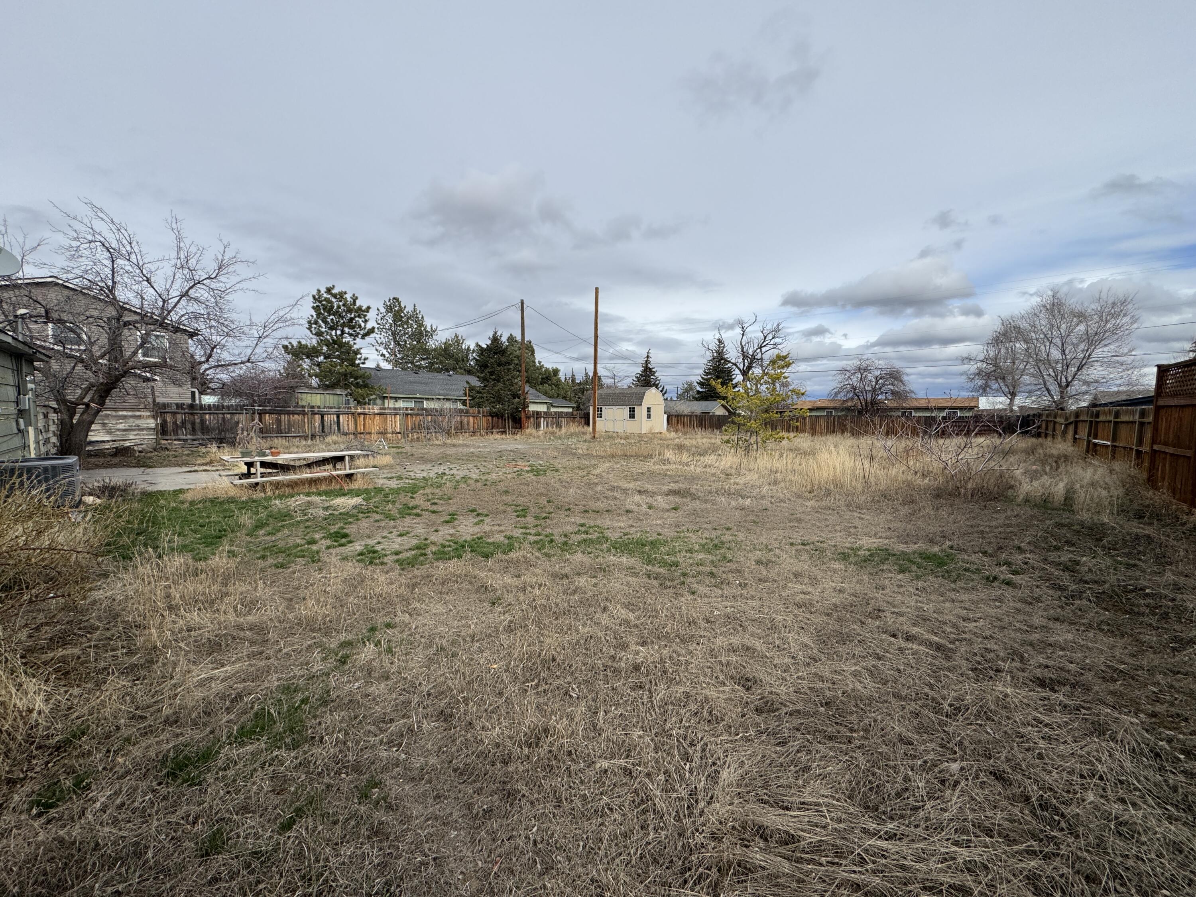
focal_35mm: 14
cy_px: 448
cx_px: 598
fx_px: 484
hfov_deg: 102.1
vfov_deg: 85.7
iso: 50
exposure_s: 1/1927
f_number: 2.2
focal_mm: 2.22
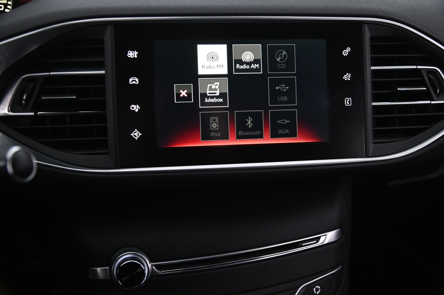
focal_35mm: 35
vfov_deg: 37.8
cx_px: 222
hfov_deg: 54.5
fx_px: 431
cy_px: 148
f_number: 4
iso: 2000
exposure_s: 1/25
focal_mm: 35
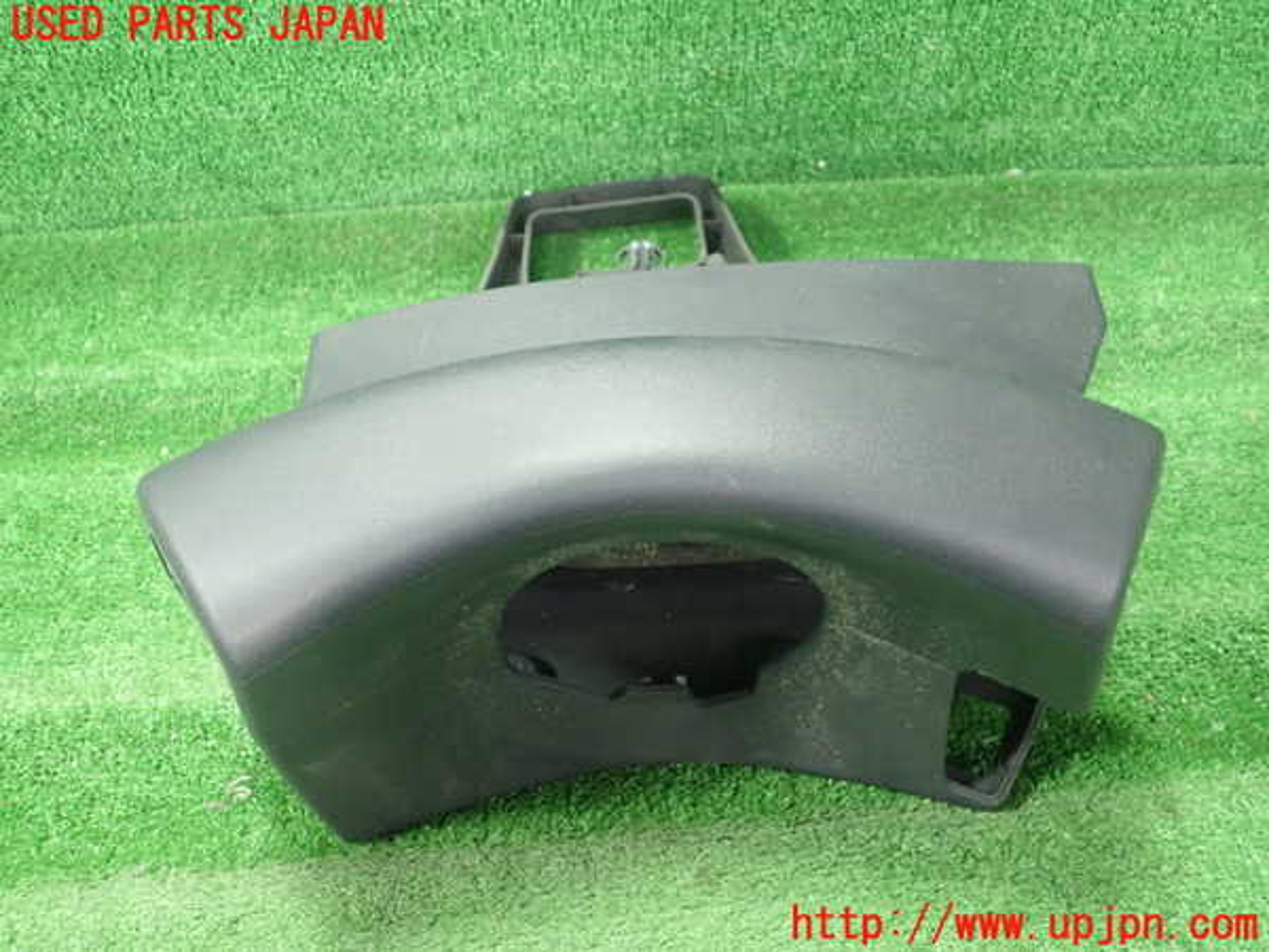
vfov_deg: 46.8
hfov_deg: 60.0
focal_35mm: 30
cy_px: 476
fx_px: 1100
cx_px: 634
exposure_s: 1/125
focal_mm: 5.5
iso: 800
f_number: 2.3
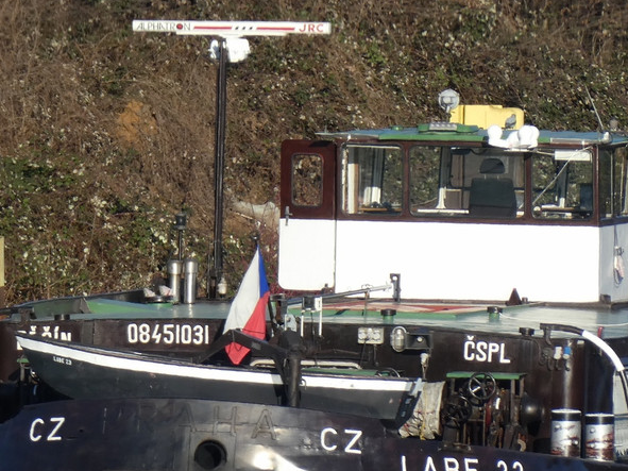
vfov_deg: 1.0
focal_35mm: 1463
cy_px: 336
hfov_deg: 1.4
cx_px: 337
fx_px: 26536
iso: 80
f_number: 6.4
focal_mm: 129
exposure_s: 1/250
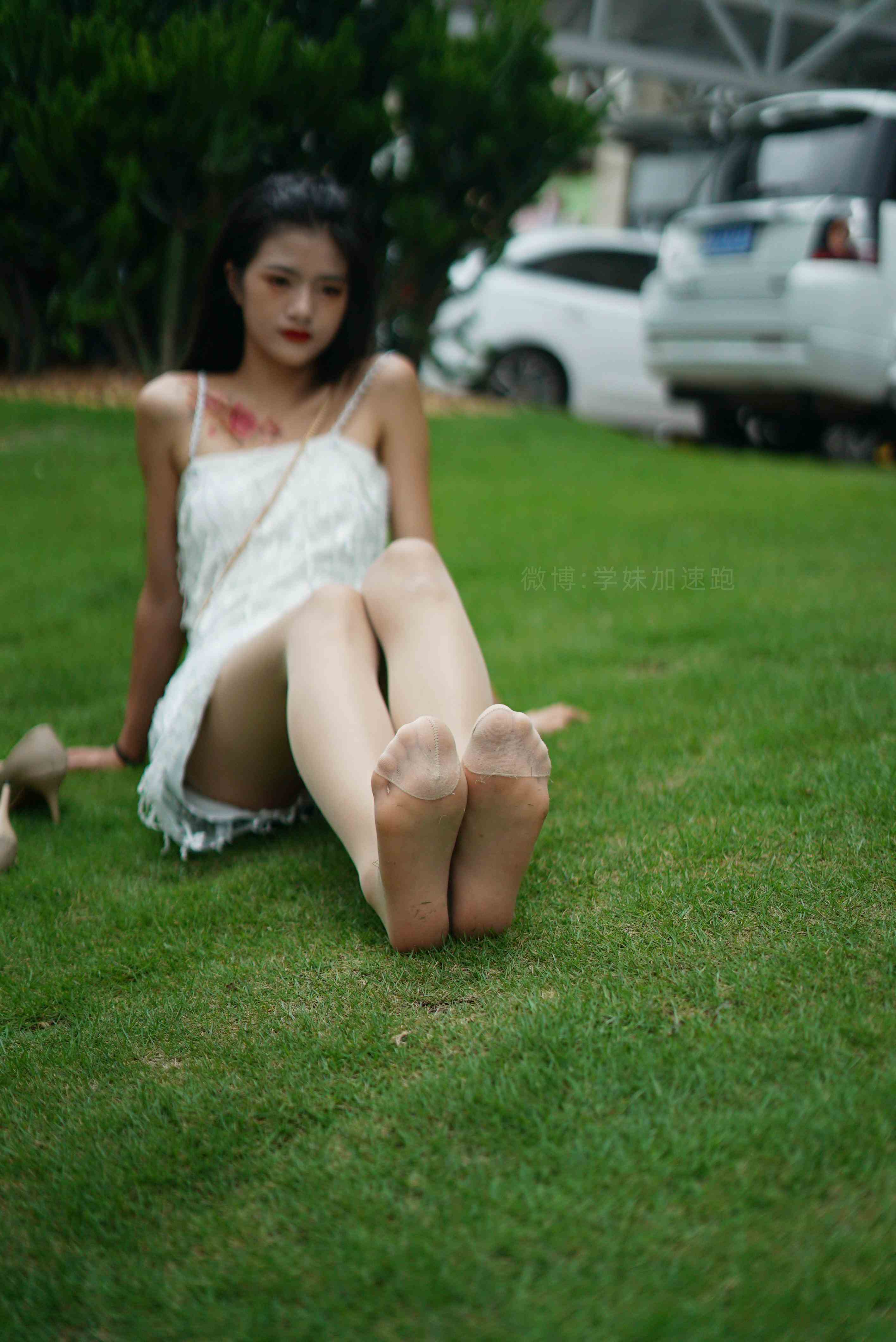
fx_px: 1864
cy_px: 671
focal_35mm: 50
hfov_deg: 27.0
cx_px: 448
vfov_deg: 39.6
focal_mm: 50
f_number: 1.8
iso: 250
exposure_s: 1/8000
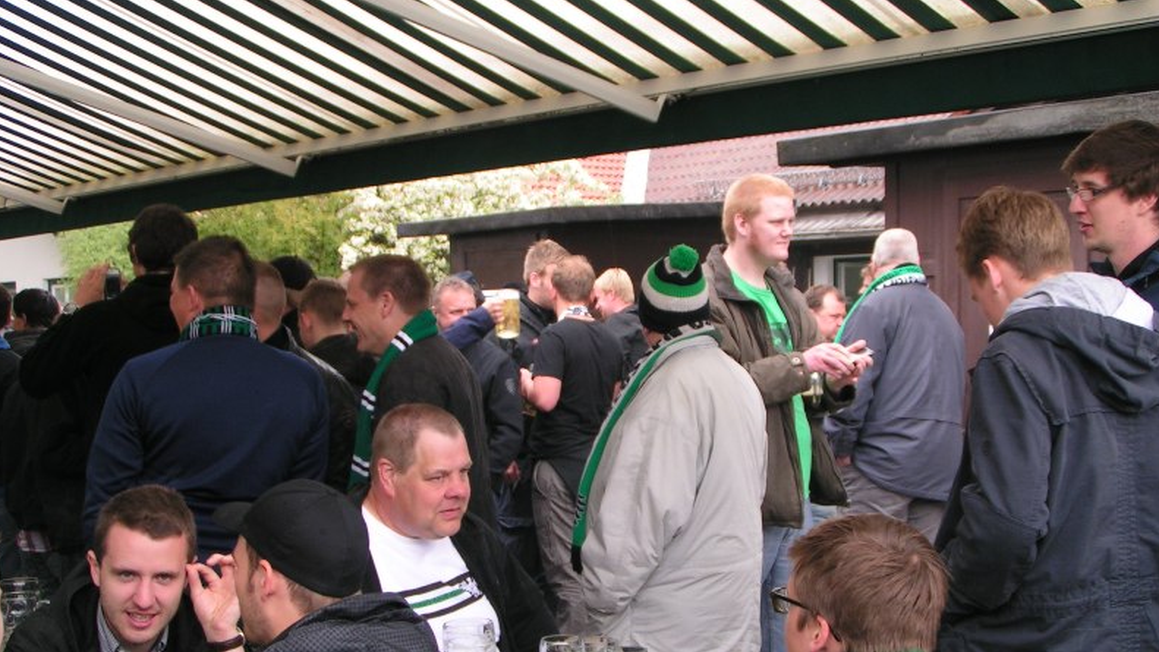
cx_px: 577
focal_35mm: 54
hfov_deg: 38.5
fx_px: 1660
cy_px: 413
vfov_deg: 22.2
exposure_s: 1/80
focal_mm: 7.6
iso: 50
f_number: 3.5
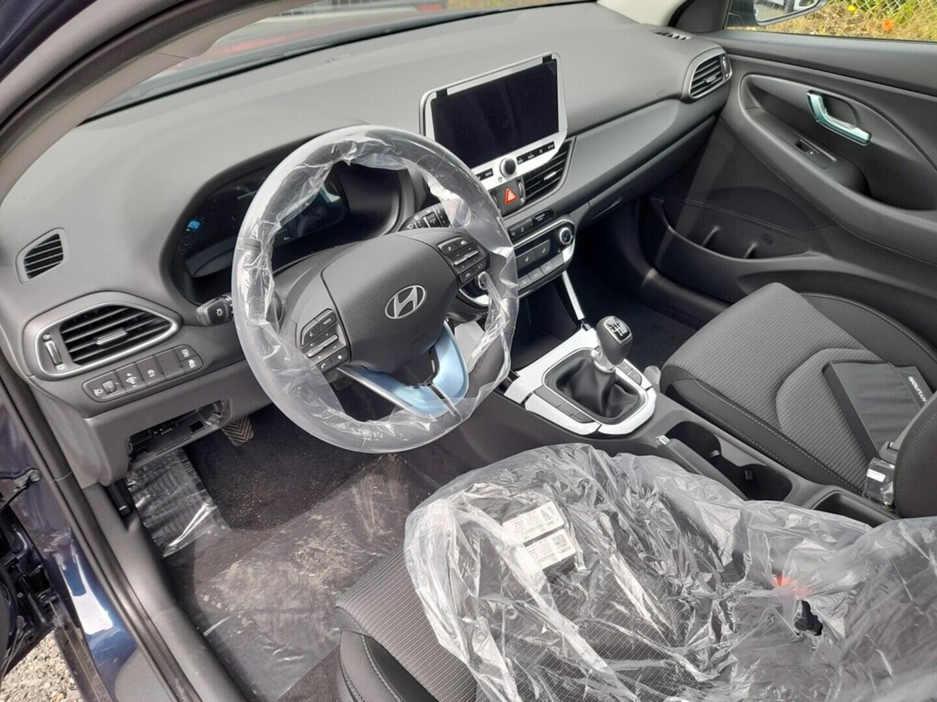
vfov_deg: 54.9
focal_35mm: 25
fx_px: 677
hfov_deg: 69.4
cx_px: 468
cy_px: 351
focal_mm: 4.6
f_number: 2
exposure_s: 1/100
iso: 25
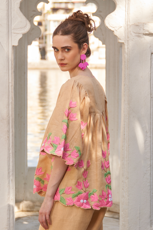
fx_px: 389
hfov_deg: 22.3
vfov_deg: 32.9
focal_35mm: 61
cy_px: 115
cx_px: 76
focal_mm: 41
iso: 50
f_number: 2.8
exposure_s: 1/400
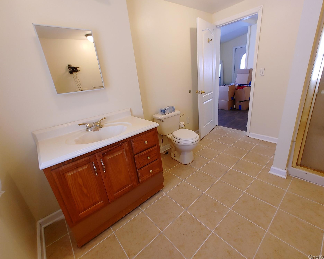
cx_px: 166
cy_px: 128
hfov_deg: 93.1
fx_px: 153
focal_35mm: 16
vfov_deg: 80.4
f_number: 1.9
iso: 150
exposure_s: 1/24
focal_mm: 1.78
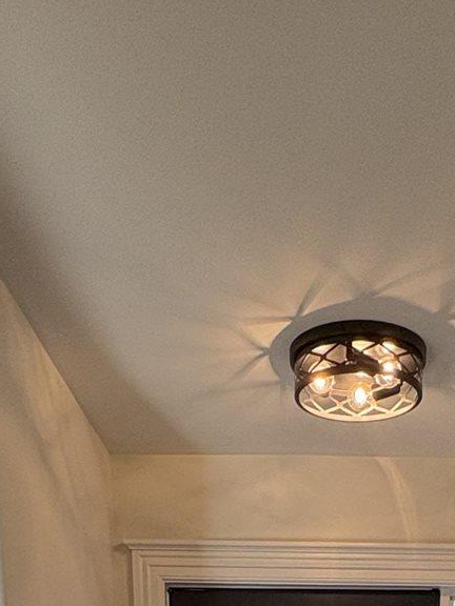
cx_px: 353
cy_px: 1036
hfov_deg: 25.7
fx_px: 981
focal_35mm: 56
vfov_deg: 22.9
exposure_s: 1/120
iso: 160
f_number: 2.2
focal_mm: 2.22
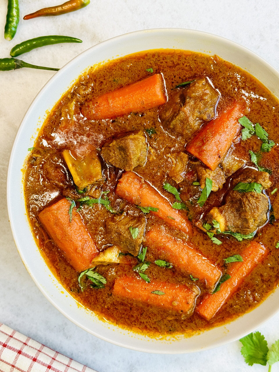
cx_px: 140
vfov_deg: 39.7
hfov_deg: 30.3
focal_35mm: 48
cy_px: 186
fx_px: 516
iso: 100
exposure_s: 1/65
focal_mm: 6.76
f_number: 1.78
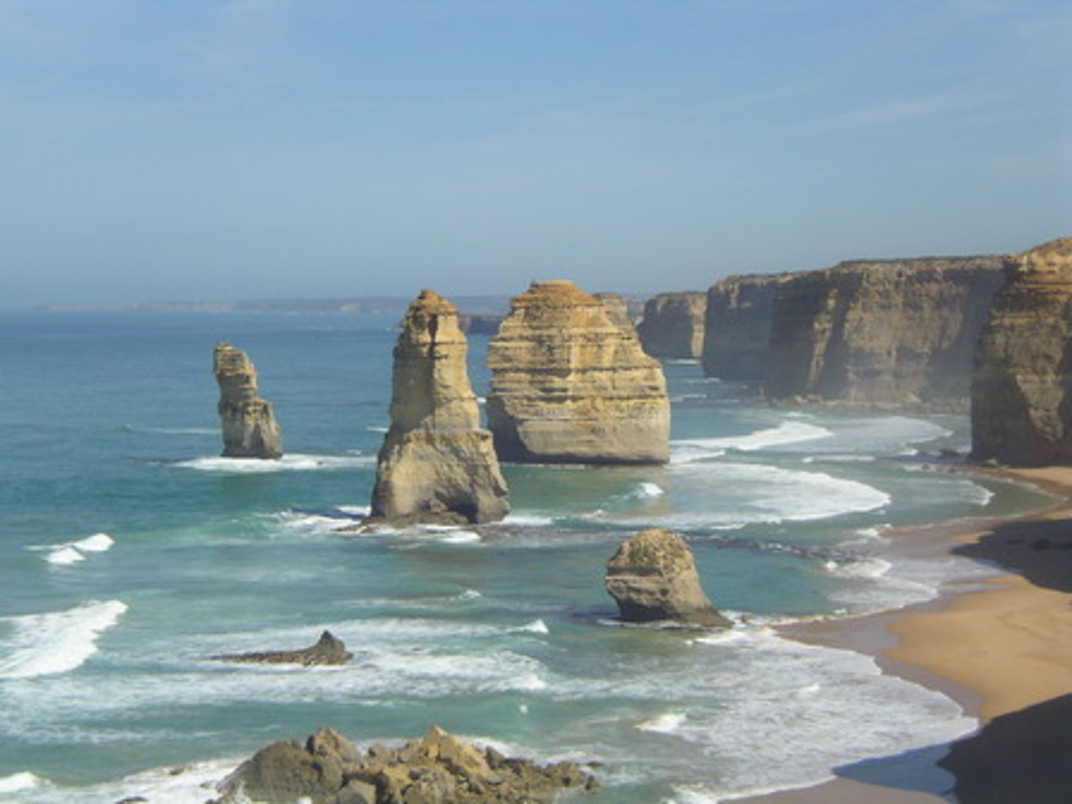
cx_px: 536
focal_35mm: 86
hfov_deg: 22.8
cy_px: 402
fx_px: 2663
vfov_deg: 17.2
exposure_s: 1/160
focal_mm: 13.3
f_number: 9
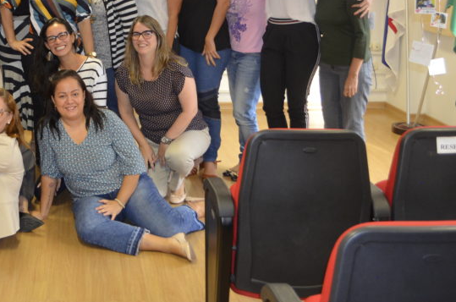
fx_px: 721
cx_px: 50
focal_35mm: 57
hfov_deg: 33.4
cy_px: 19
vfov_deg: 23.0
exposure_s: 1/60
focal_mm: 20
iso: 800
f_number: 3.8
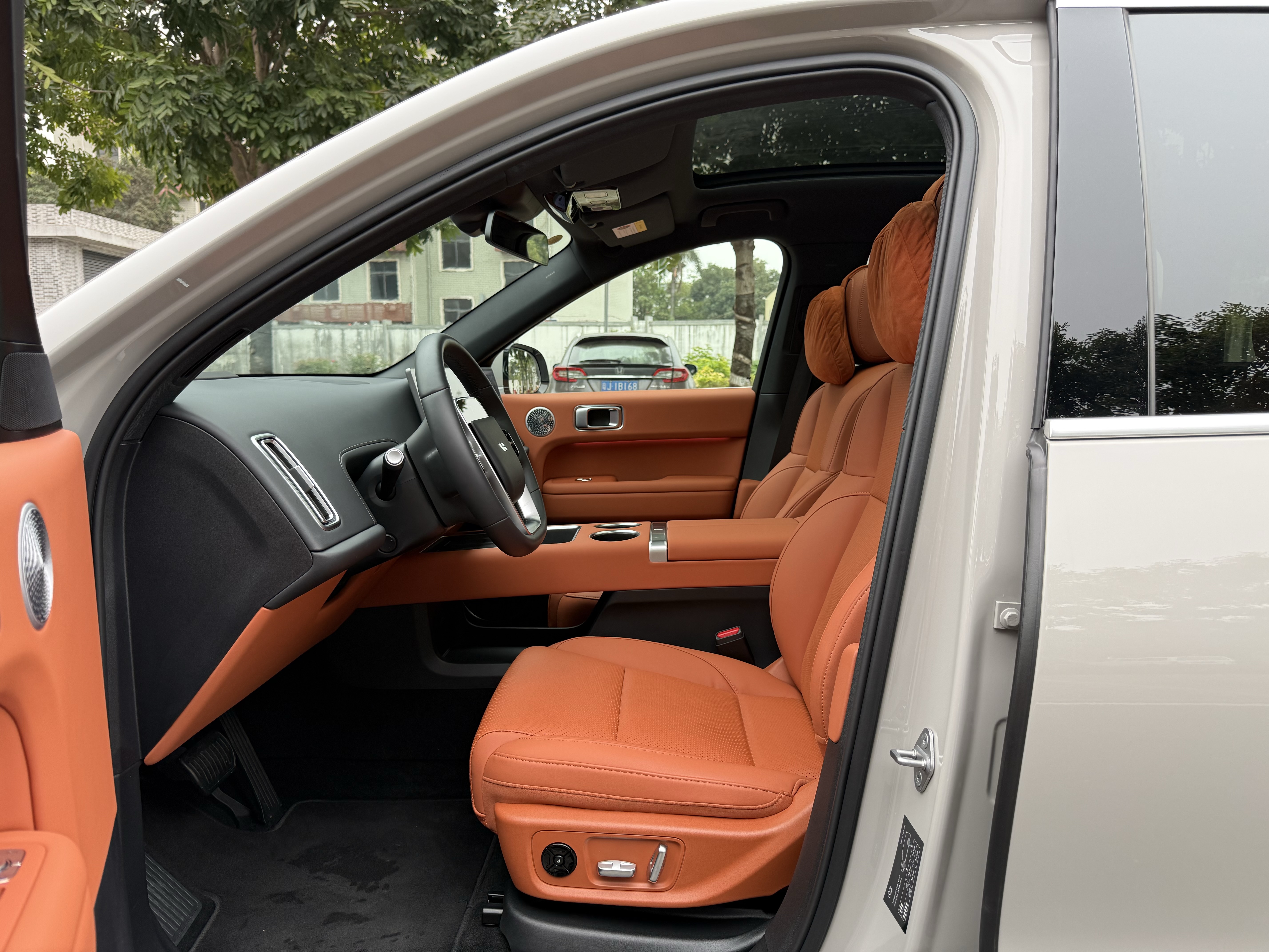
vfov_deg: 56.8
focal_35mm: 24
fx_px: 880
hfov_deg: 71.6
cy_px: 476
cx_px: 634
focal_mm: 6.76
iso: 125
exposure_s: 1/121
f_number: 1.78
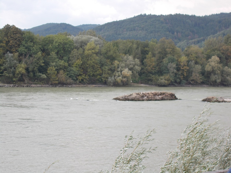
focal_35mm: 86
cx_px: 116
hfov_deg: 22.8
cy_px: 86
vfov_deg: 17.2
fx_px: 574
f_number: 6.3
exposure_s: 1/80
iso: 80
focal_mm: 15.4
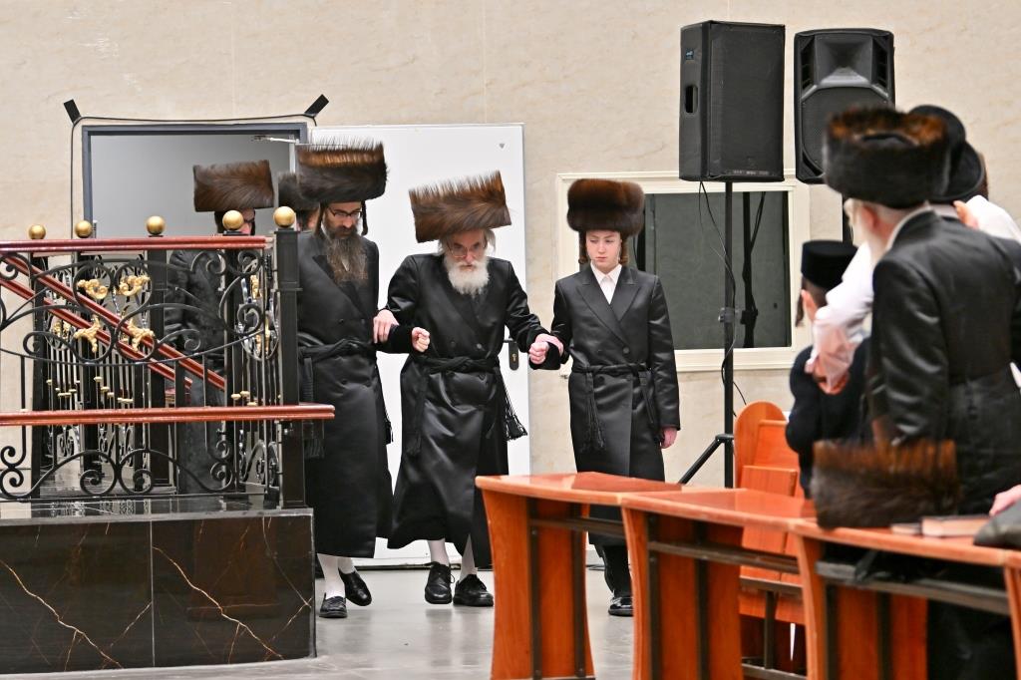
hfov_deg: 12.5
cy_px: 340
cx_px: 510
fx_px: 4678
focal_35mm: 165
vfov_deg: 8.3
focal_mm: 110
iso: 320
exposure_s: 1/320
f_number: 2.8
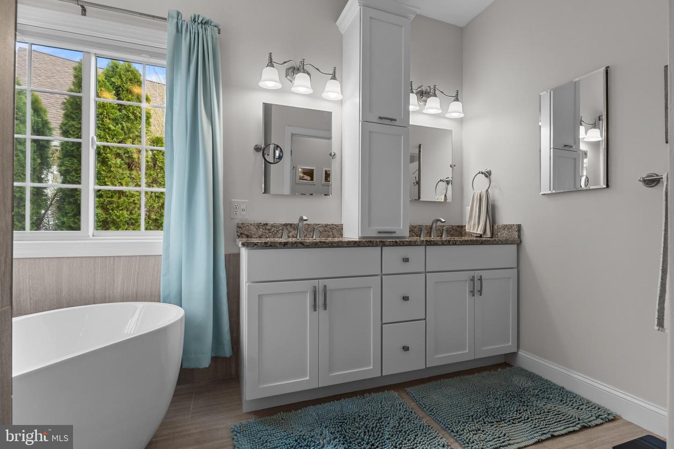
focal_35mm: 17
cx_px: 337
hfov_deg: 94.0
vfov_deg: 71.1
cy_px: 224
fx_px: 315
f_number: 7.1
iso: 200
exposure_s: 1/4
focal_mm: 11.2
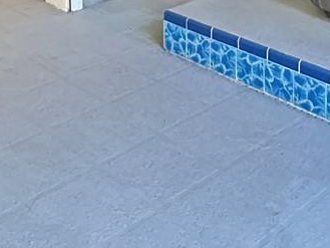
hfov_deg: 28.4
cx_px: 109
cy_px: -178
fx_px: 648
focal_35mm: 68
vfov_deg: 17.9
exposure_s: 1/60
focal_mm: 2.22
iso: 640
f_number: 2.2
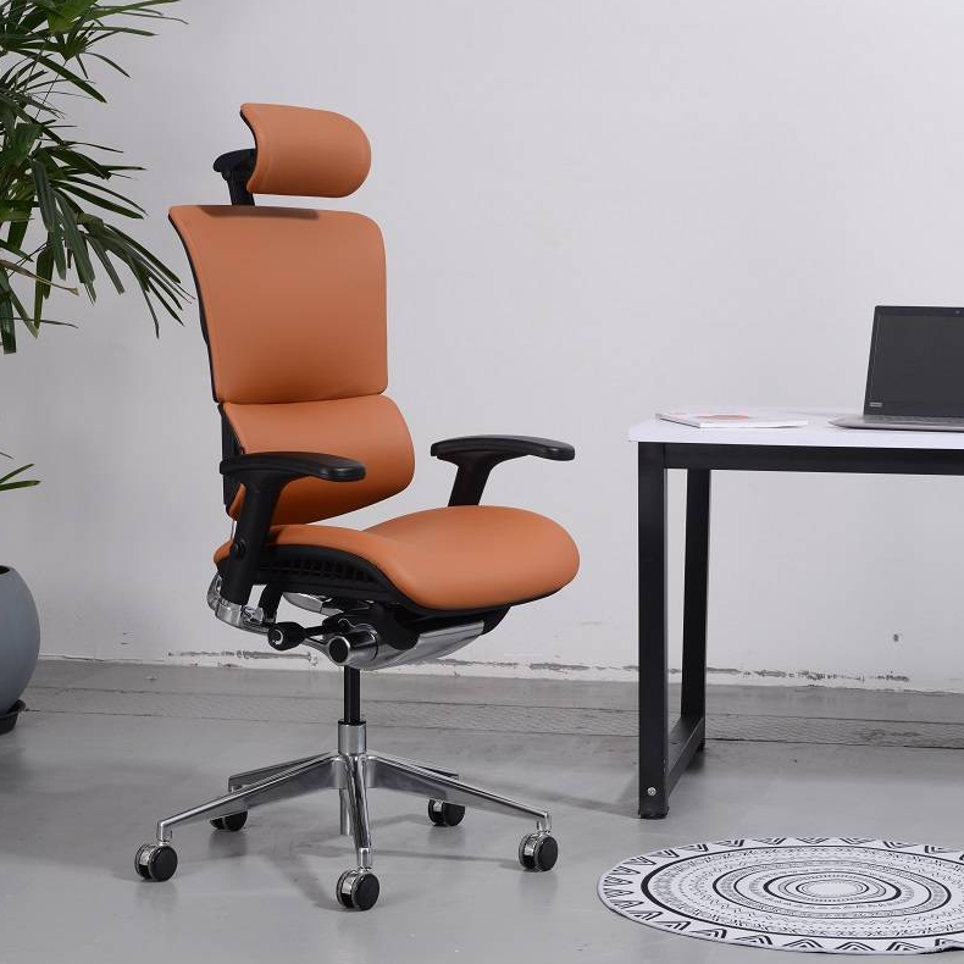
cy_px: 483
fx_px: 2521
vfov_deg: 21.7
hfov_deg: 21.6
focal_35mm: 80
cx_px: 563
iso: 125
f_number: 13
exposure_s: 1/60
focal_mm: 62
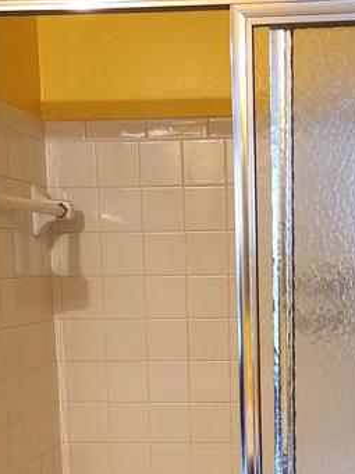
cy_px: 450
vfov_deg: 25.6
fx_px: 998
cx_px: 237
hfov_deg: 20.1
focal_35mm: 73
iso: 320
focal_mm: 5.4
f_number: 1.8
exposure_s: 1/120
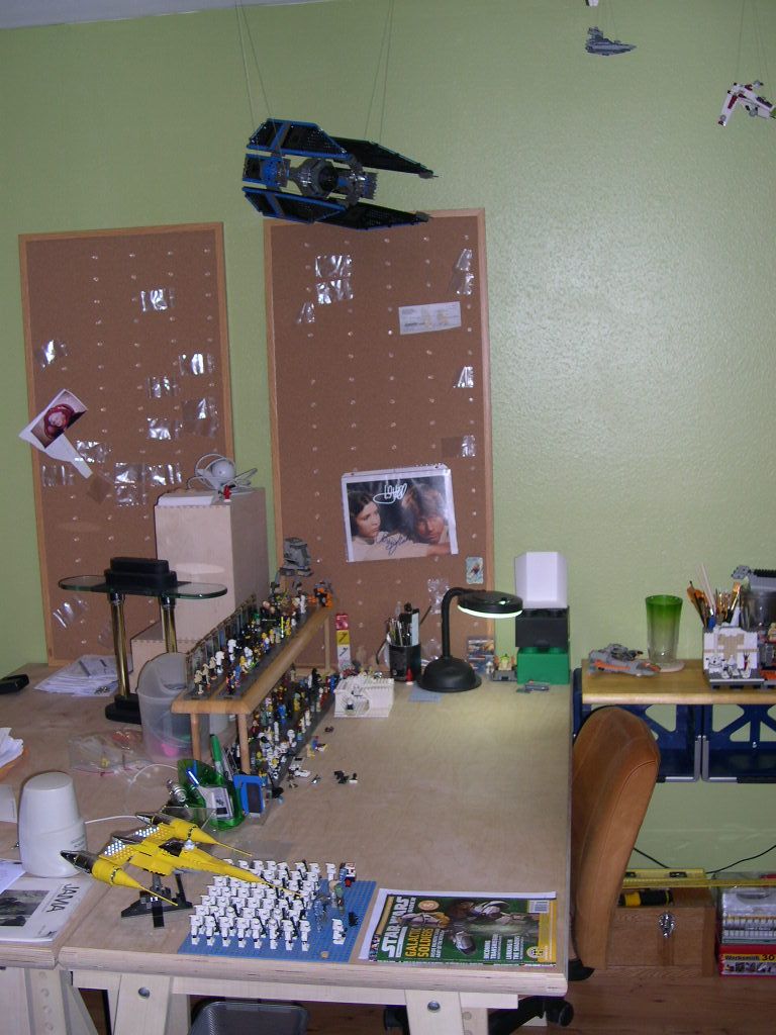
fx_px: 1136
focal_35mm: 38
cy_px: 518
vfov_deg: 49.0
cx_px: 388
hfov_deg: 37.7
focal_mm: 8
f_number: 2.8
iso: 100
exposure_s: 1/60
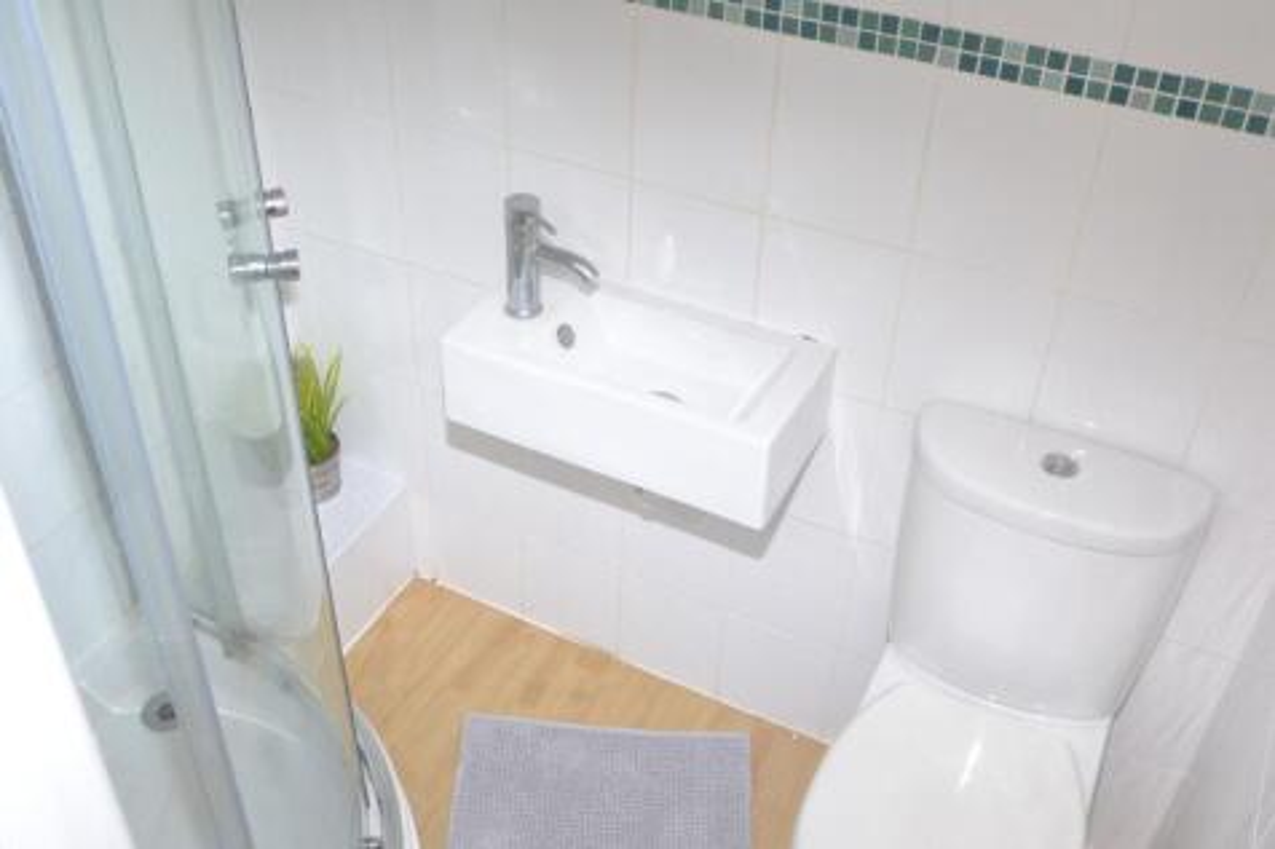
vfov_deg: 36.8
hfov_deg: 53.1
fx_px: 1274
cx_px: 638
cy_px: 424
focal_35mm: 36
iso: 1600
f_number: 8
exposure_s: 1/160
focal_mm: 24
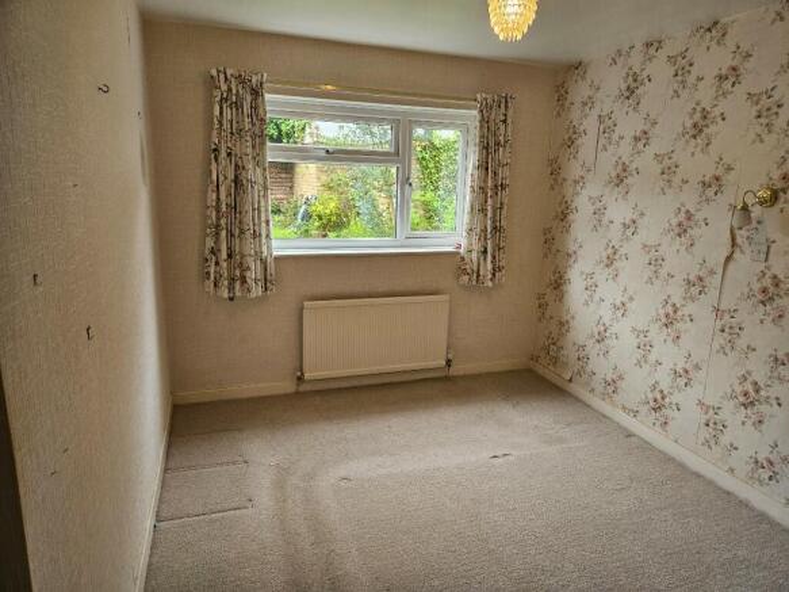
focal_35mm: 23
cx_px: 394
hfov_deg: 73.9
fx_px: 524
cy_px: 296
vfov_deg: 58.9
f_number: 1.8
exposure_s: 1/100
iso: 100
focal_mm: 5.4
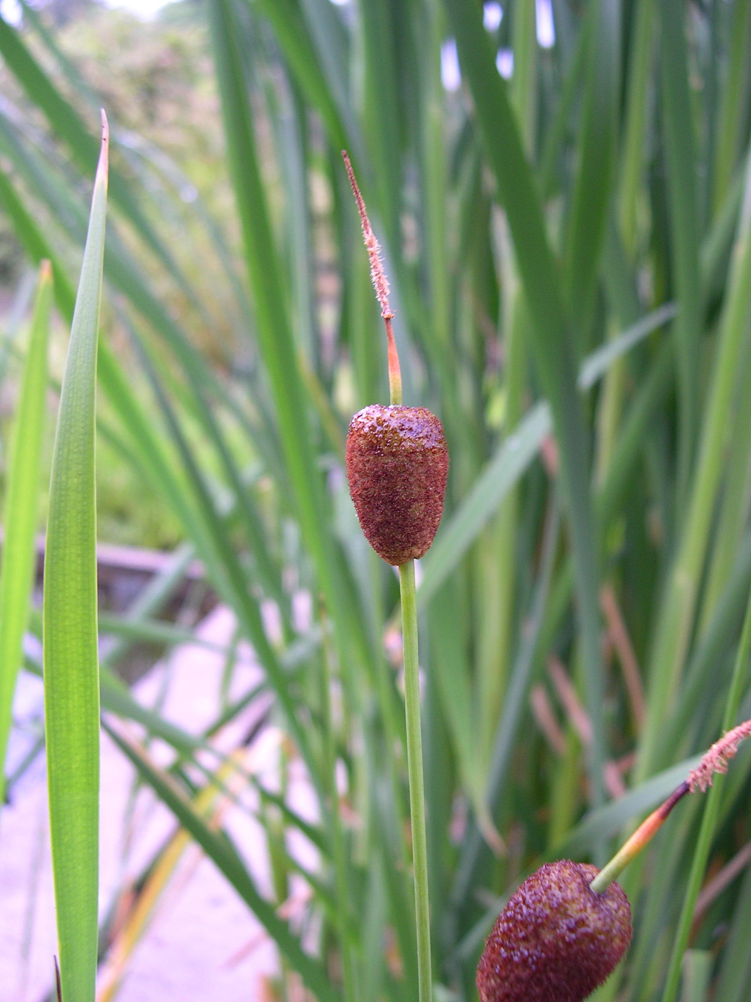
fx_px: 1099
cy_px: 501
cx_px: 376
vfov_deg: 49.0
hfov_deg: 37.7
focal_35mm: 38
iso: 100
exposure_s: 1/47
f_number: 2.8
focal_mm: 8
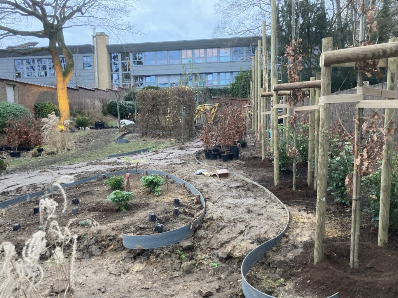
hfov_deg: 63.4
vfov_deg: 49.7
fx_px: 322
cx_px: 199
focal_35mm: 28
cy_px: 149
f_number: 1.8
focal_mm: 3.99
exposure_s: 1/60
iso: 320
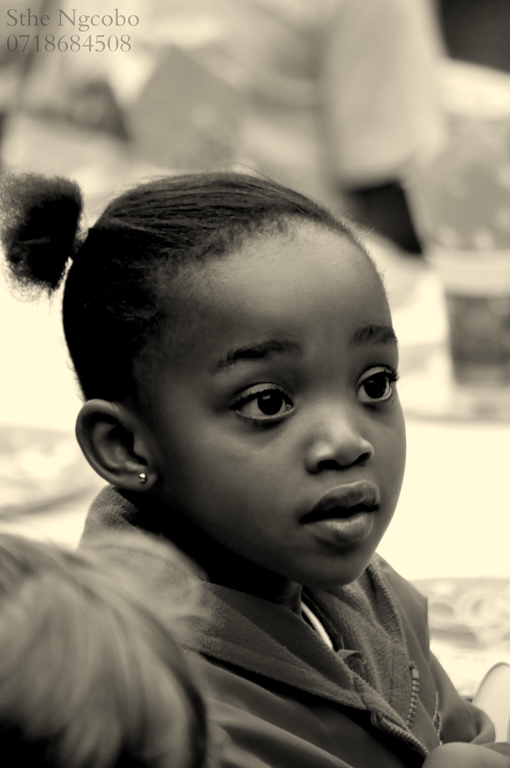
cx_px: 255
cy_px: 384
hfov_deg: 4.2
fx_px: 7028
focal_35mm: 330
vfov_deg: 6.3
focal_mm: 220
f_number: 5
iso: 2500
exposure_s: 1/500
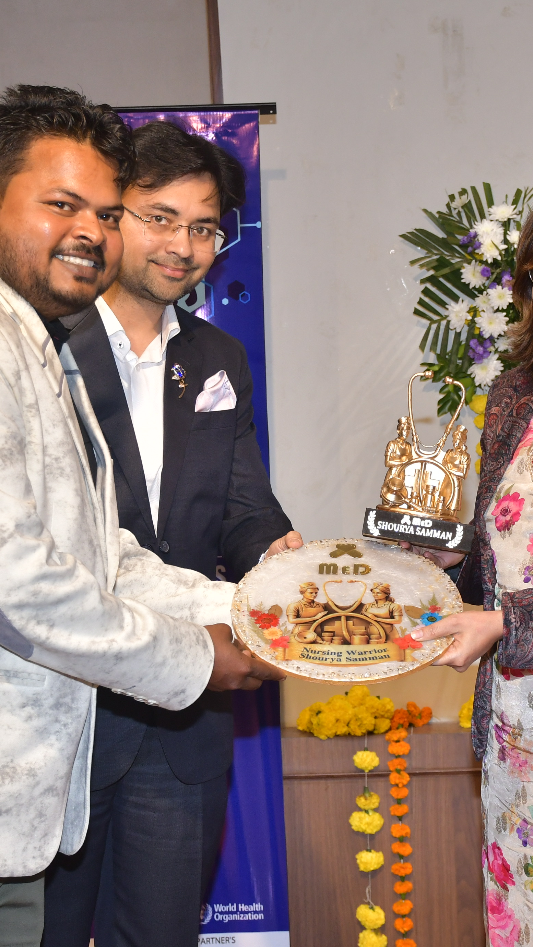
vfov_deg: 22.5
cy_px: 476
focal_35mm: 95
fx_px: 2387
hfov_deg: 12.7
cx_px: 326
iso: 640
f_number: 5.6
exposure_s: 1/125
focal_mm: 40
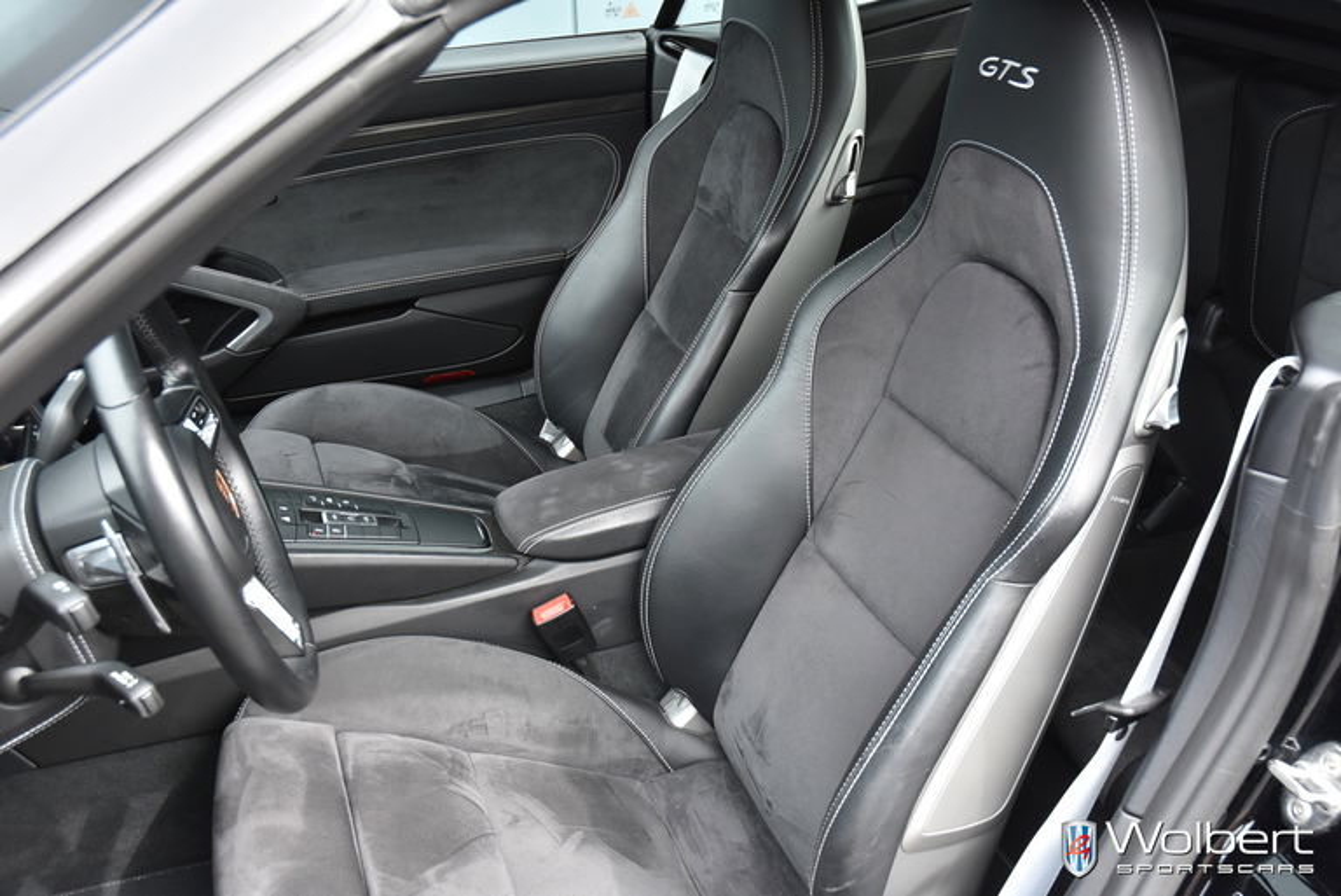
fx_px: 1342
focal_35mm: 36
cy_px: 448
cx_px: 670
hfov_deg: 53.1
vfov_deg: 36.9
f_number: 6.3
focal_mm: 24
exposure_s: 1/160
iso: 800
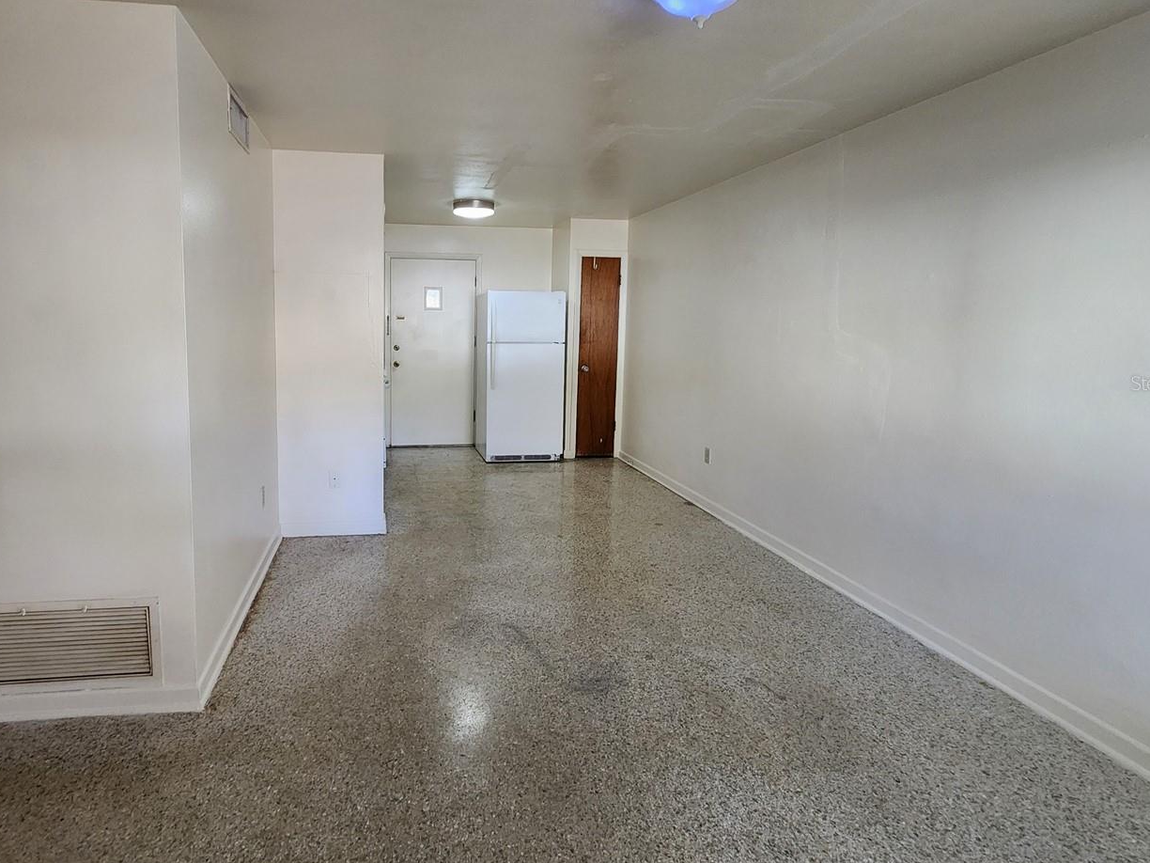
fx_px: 565
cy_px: 383
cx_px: 468
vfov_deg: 74.5
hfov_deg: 90.0
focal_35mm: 17
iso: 400
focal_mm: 2.2
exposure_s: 1/30
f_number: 2.2
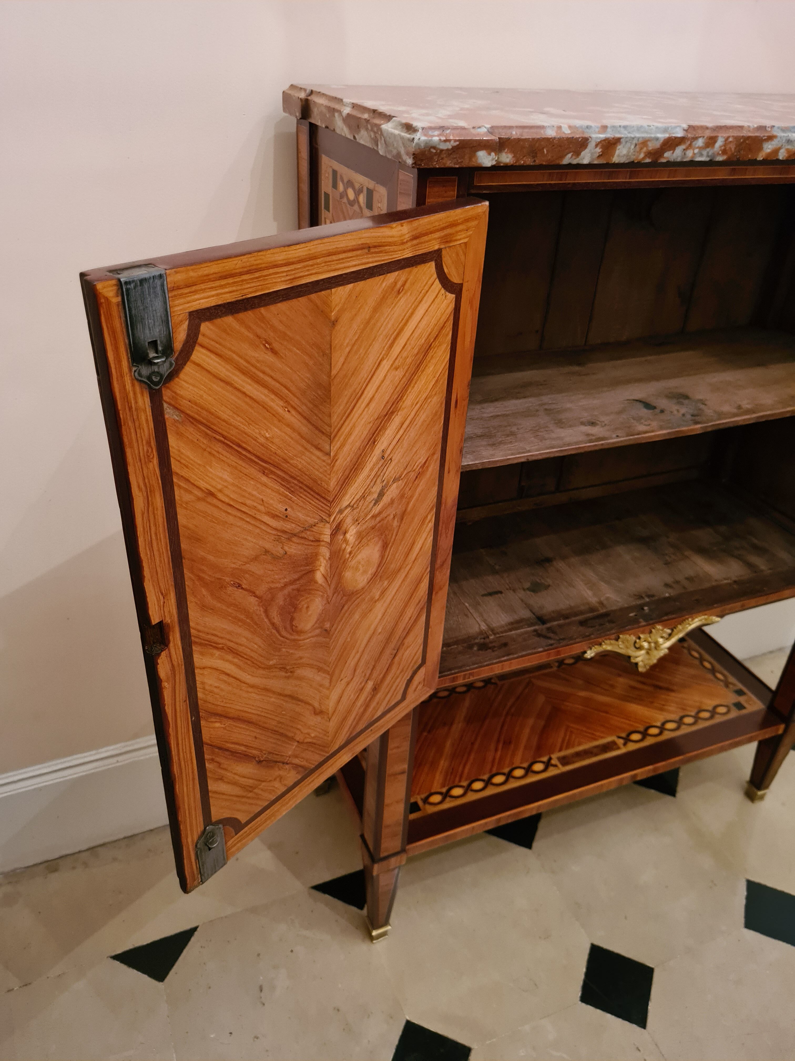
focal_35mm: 26
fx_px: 796
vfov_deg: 67.3
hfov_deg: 53.1
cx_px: 398
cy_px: 530
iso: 500
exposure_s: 1/33
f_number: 1.8
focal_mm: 5.4
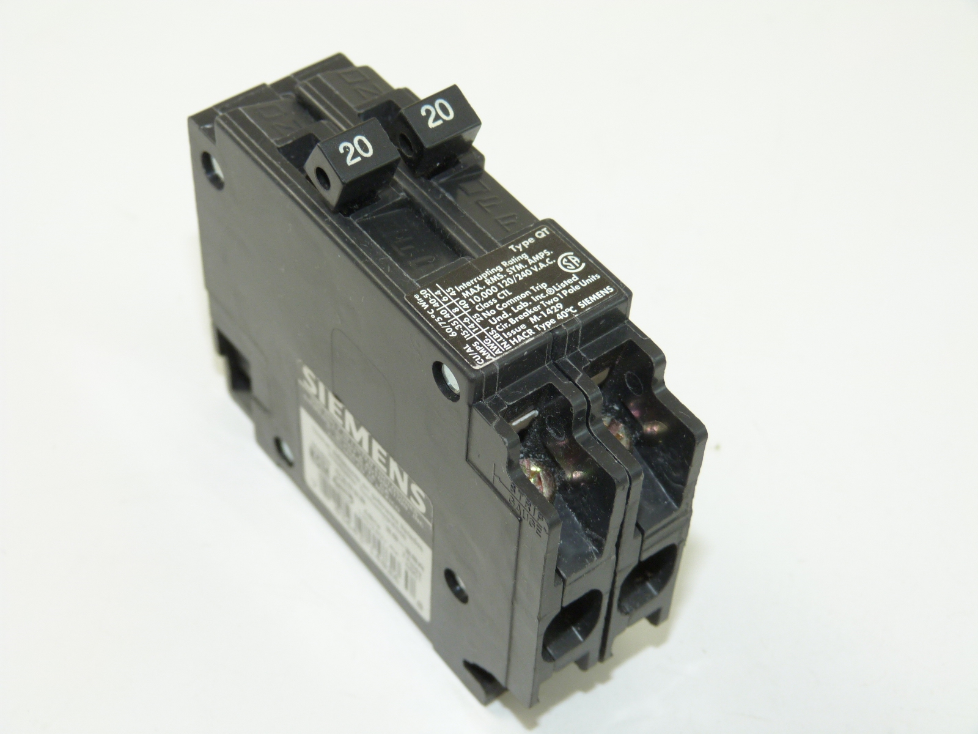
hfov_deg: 31.2
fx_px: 1752
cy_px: 367
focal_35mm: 62
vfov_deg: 23.7
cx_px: 489
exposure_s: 1/50
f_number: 3.3
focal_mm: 11
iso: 100
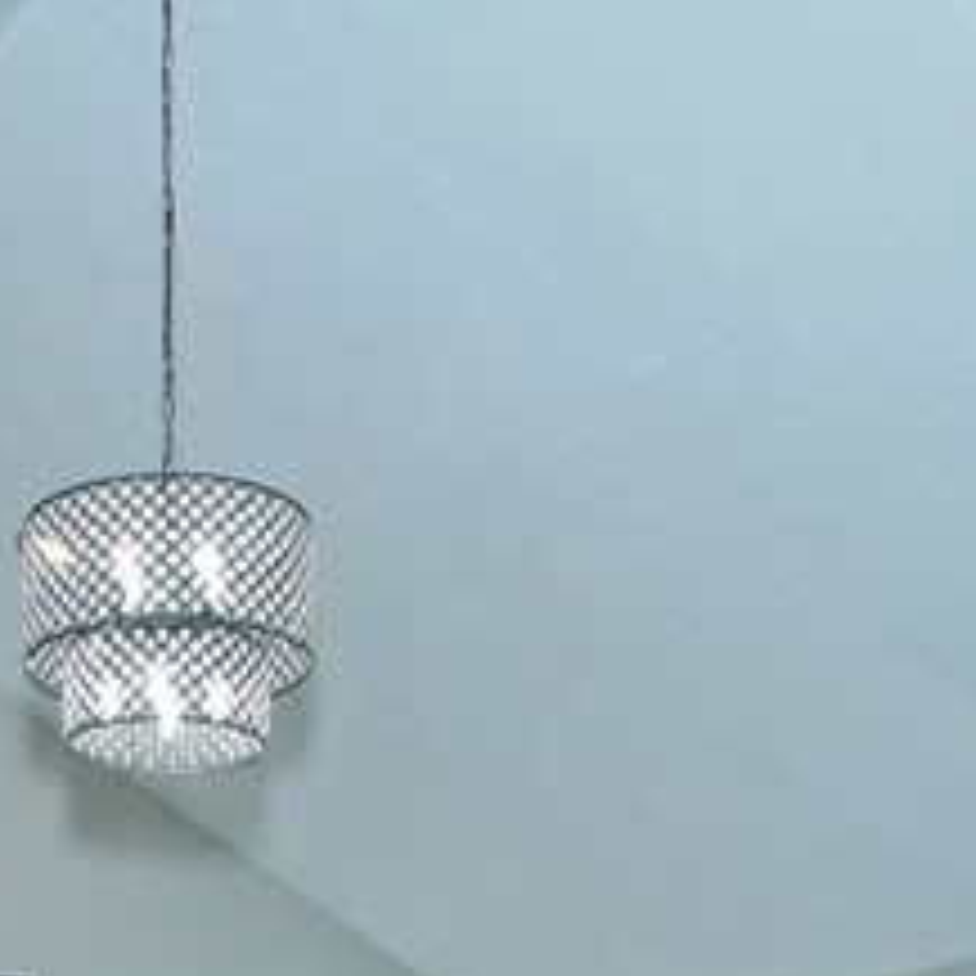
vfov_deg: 21.0
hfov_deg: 24.1
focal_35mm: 70
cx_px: 160
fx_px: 2237
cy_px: 1442
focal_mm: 11
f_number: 4.5
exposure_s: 1/125
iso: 400
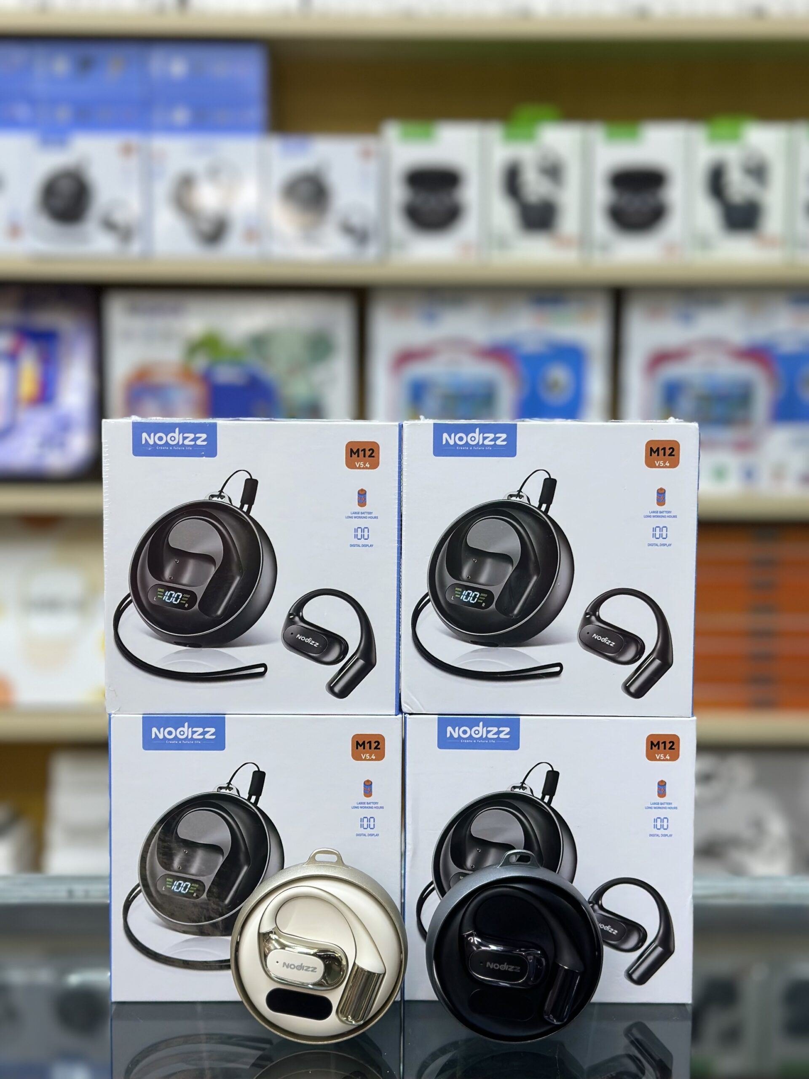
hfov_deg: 30.3
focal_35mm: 48
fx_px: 1496
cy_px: 540
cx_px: 404
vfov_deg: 39.7
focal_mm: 6.86
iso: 80
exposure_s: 1/467
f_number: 1.78
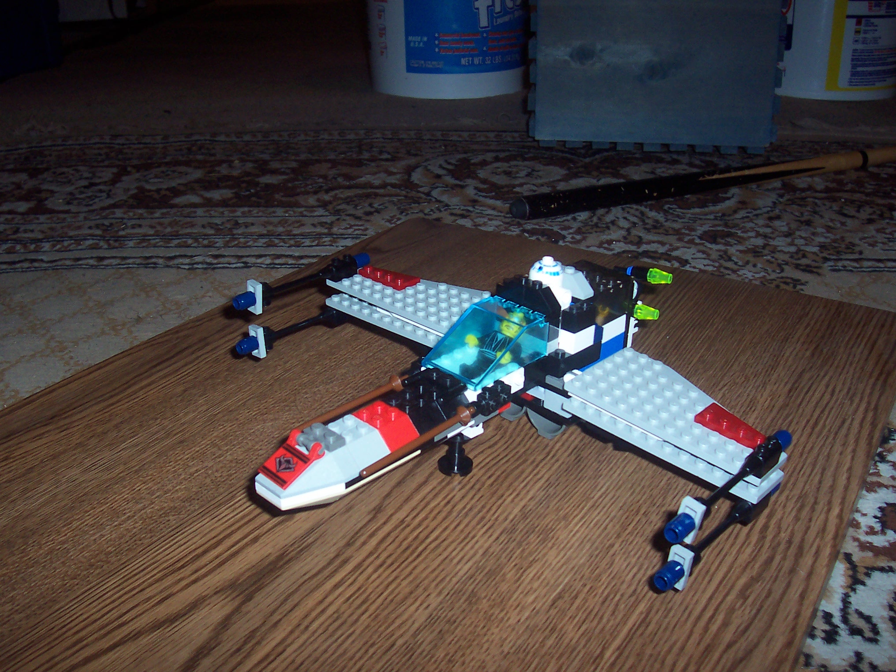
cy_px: 336
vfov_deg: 38.7
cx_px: 448
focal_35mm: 37
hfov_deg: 50.1
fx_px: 958
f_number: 2.8
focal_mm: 5.6
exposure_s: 1/60
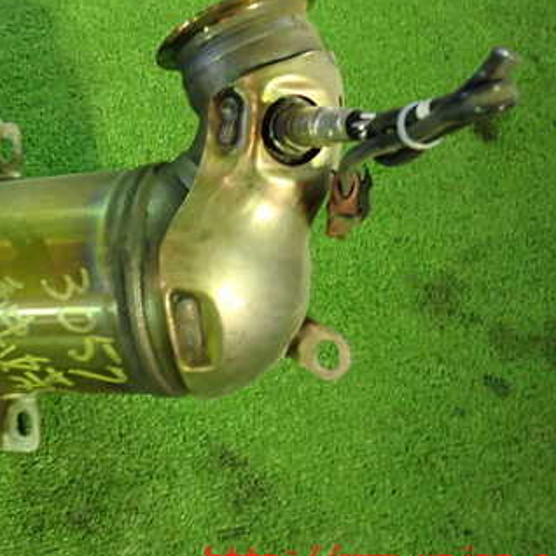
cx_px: 75
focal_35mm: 50
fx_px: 909
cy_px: 192
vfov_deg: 33.8
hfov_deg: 32.6
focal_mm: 5.4
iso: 640
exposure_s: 1/30
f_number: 2.3
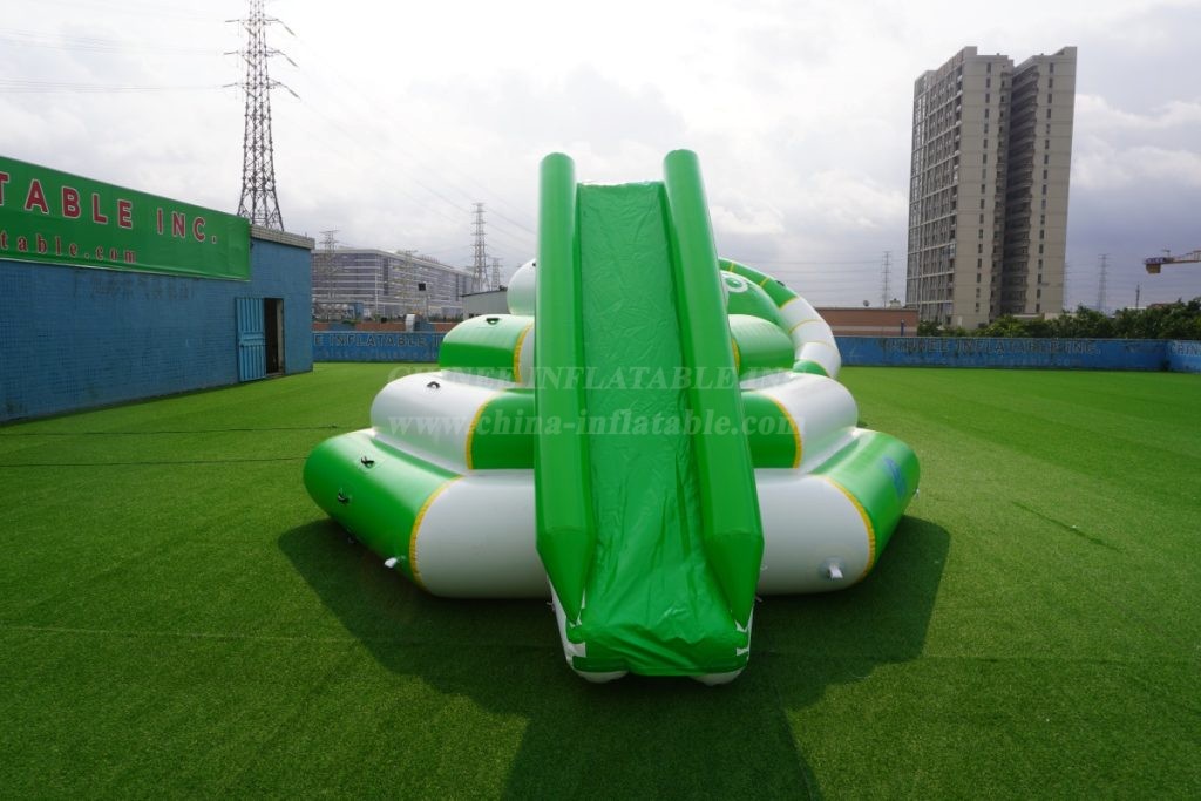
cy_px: 400
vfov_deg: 53.1
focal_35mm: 24
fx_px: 801
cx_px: 600
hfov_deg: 73.7
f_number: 10
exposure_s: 1/200
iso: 100
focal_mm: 16
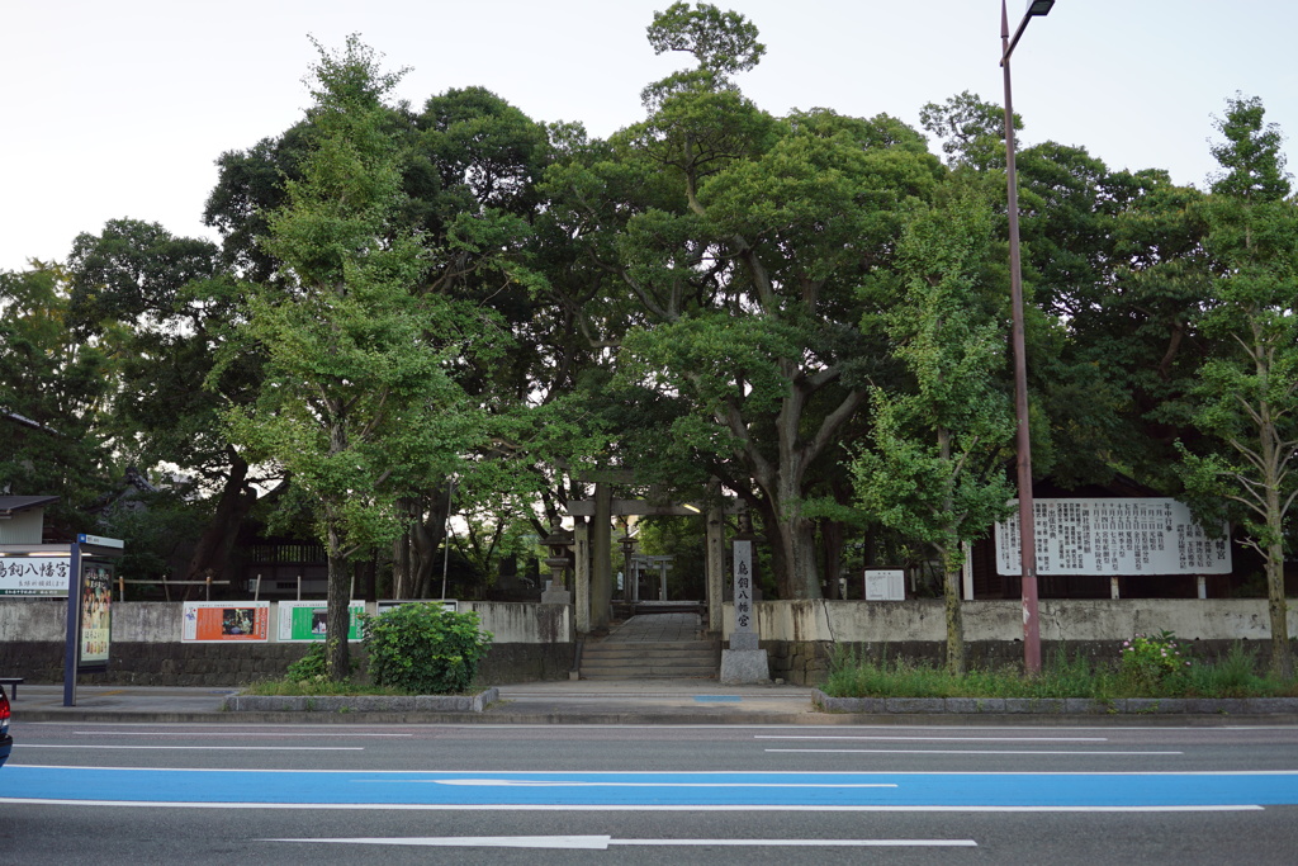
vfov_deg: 37.9
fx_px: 1262
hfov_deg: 54.4
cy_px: 433
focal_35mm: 35
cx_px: 649
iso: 100
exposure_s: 1/60
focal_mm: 35
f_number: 3.2
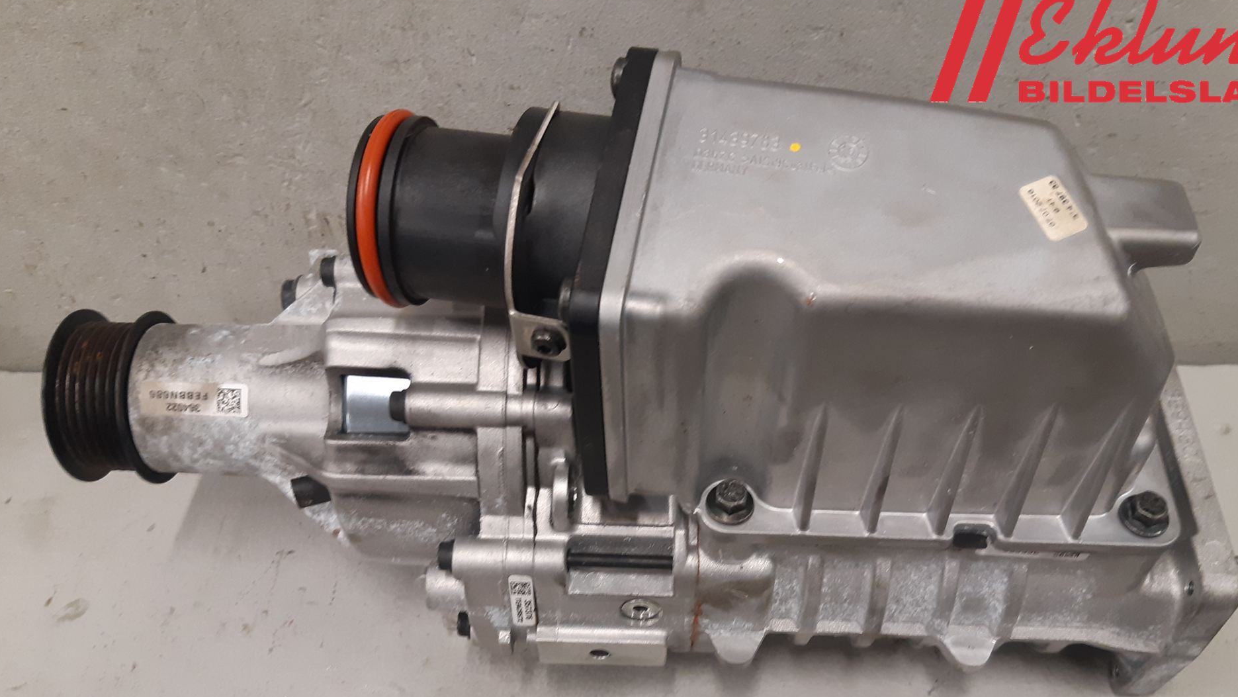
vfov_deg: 37.1
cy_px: 498
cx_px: 658
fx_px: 1018
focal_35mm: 31
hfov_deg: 62.6
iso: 160
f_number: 1.7
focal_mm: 3.93
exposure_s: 1/50
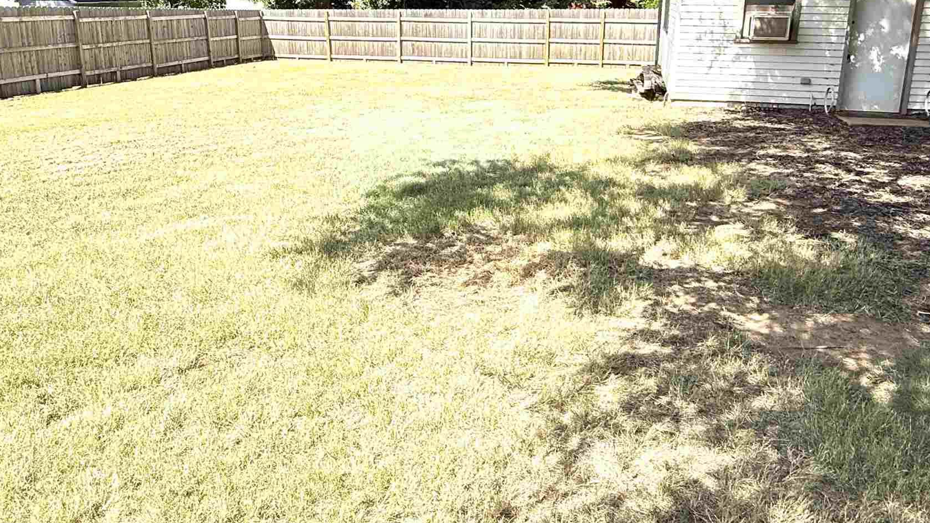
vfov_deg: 40.8
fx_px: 690
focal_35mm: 28
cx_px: 475
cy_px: 162
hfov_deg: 67.9
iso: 50
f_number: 2.2
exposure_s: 1/1368
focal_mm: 2.22
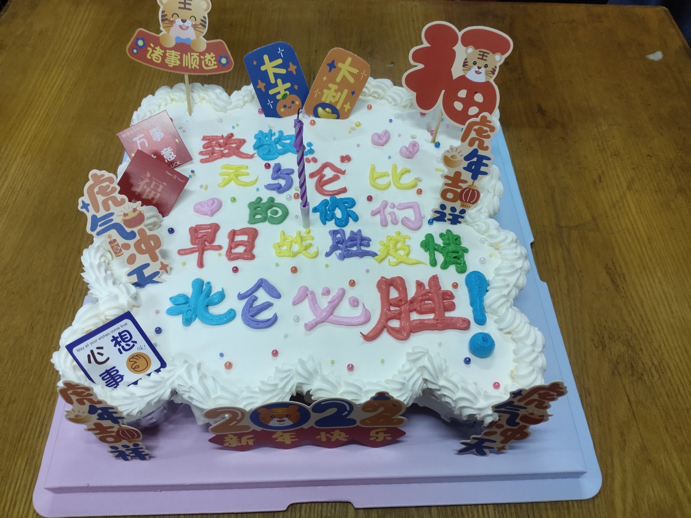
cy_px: 259
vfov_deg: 51.4
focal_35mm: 27
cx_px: 346
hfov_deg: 65.3
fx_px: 539
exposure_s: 1/50
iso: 563
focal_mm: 4.05
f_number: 1.78
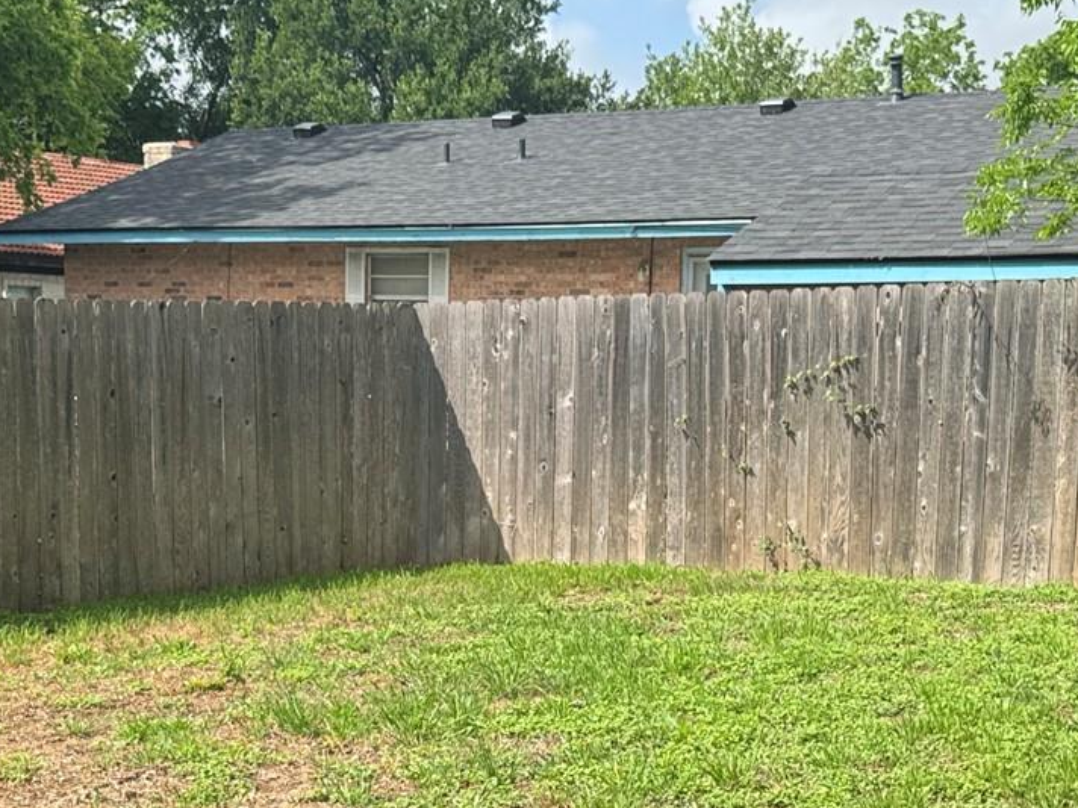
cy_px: 740
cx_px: 541
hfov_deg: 28.2
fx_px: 2149
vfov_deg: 20.8
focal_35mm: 69
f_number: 1.78
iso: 80
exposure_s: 1/2506
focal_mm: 6.76
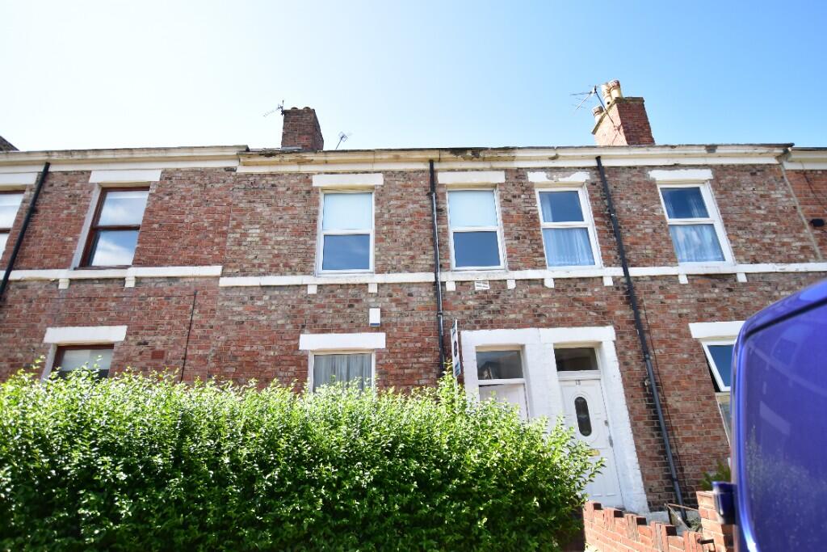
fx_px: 414
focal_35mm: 18
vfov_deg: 67.4
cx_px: 414
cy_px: 276
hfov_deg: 90.0
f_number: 3.5
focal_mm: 12
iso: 800
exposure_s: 1/2000
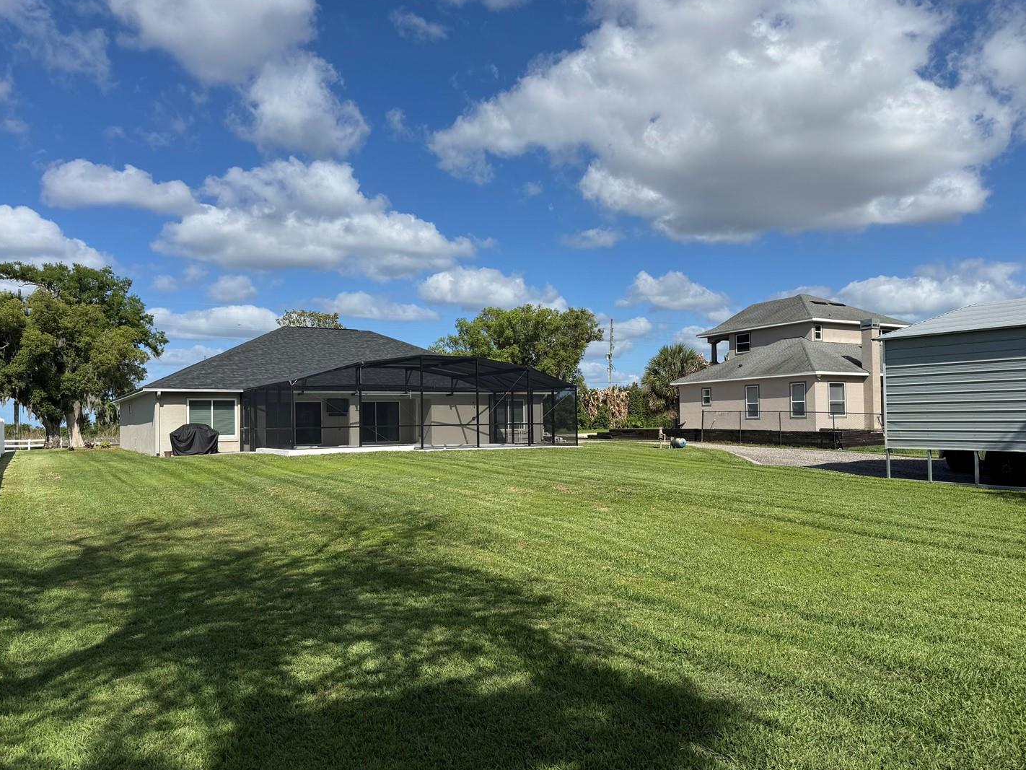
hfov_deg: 65.2
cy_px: 393
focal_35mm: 27
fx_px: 800
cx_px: 551
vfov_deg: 51.4
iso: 80
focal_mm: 6.76
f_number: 1.78
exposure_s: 1/6410
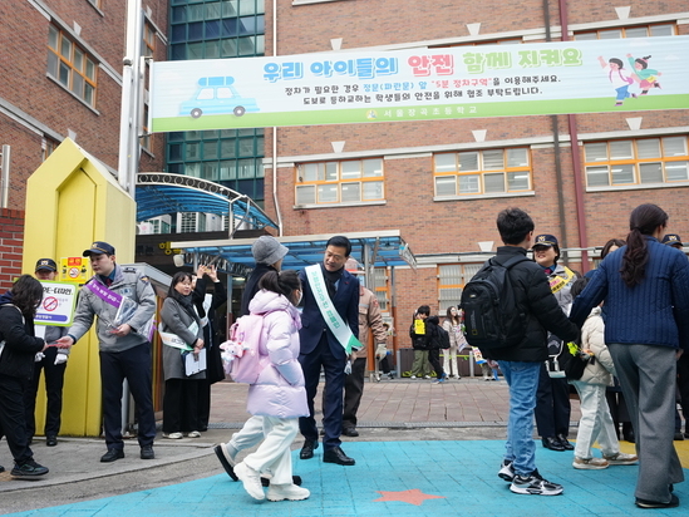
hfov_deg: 55.1
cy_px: 262
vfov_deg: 43.0
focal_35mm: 33
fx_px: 657
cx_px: 296
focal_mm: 30
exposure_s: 1/800
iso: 800
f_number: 4
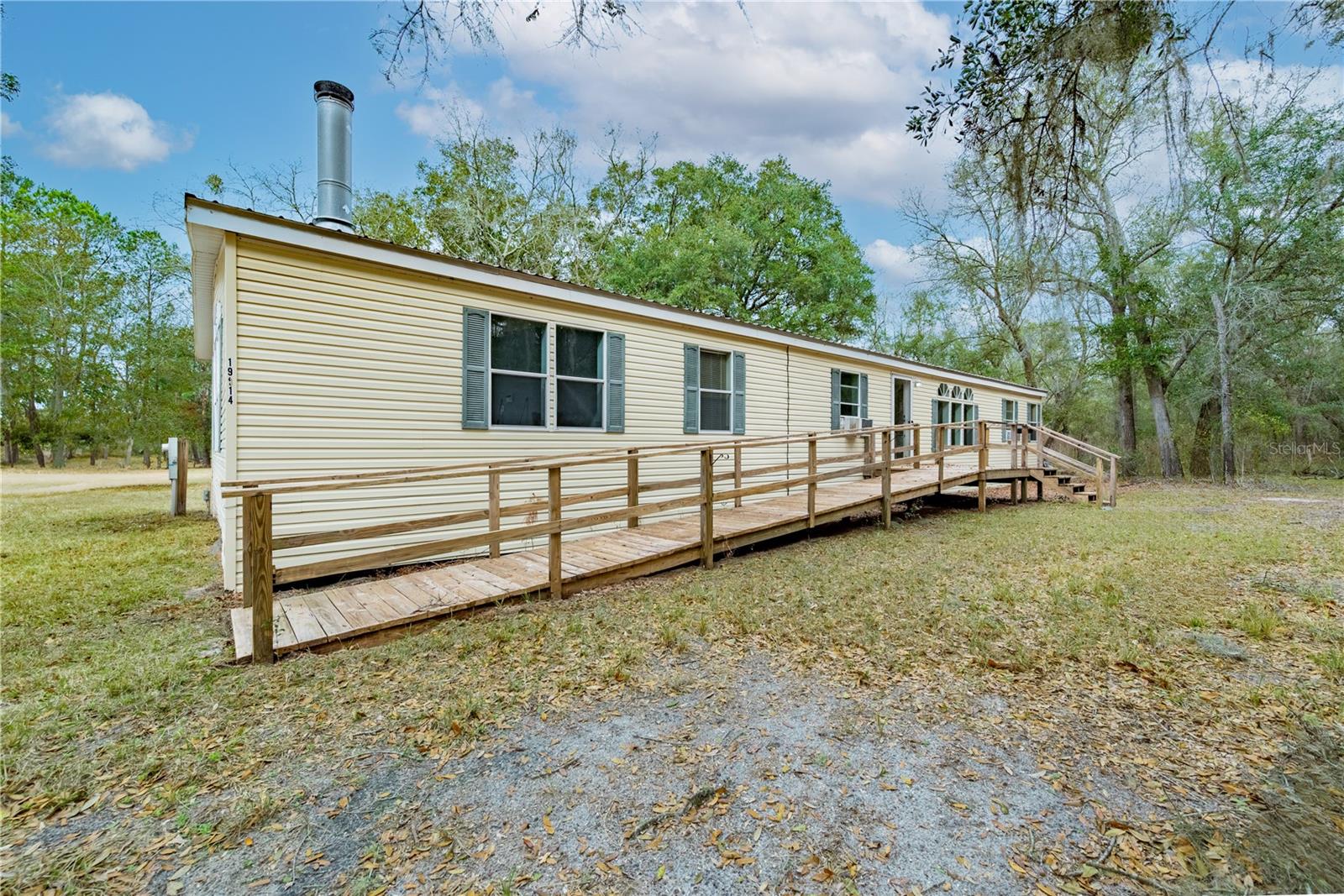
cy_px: 448
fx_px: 523
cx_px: 672
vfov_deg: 81.2
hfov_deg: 104.2
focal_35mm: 14
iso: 400
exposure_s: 1/2500
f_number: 8
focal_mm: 14
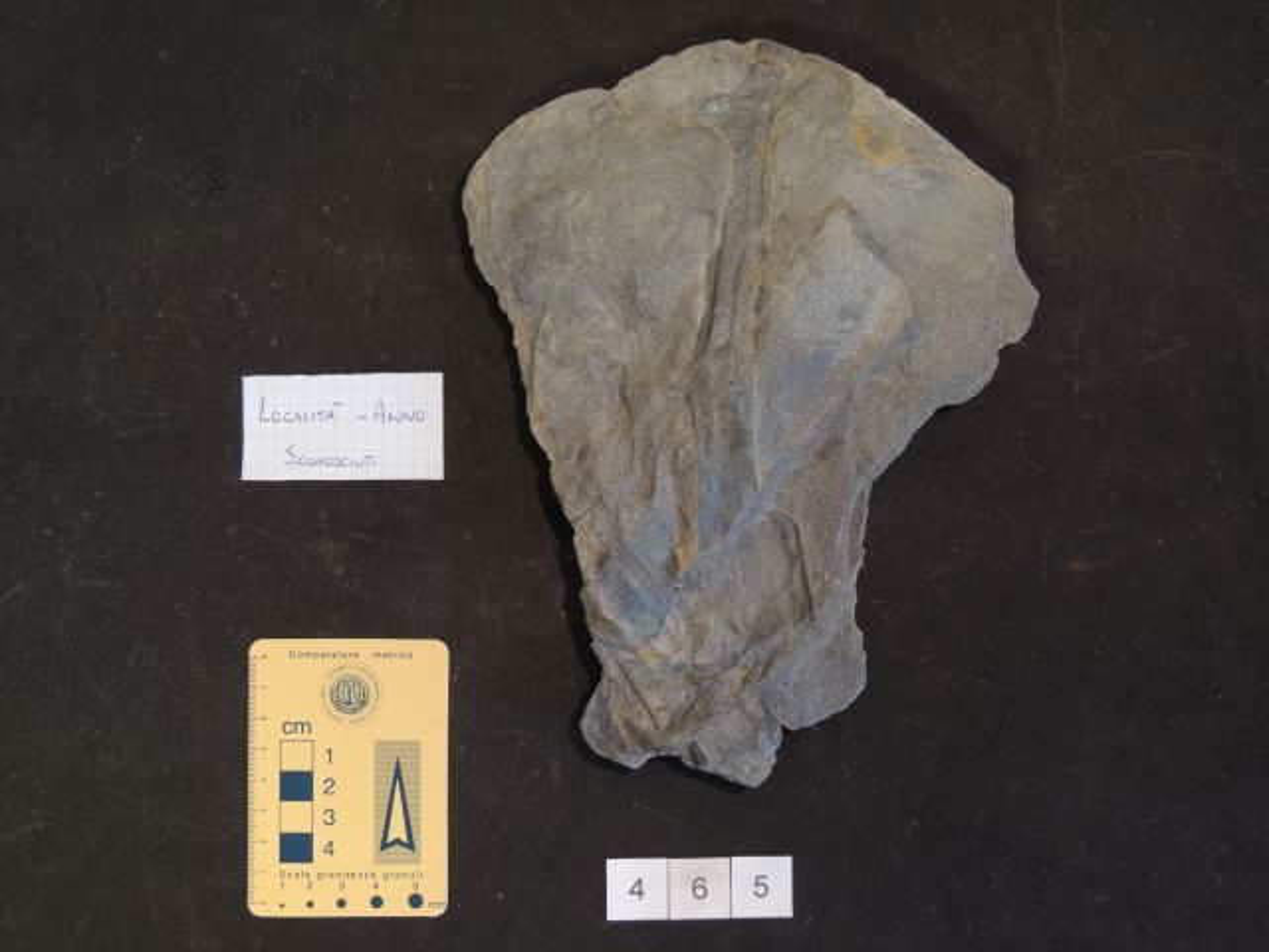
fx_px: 2200
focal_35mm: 60
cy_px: 476
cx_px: 634
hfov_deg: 32.2
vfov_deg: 24.4
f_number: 3.7
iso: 400
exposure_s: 1/25
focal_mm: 10.7
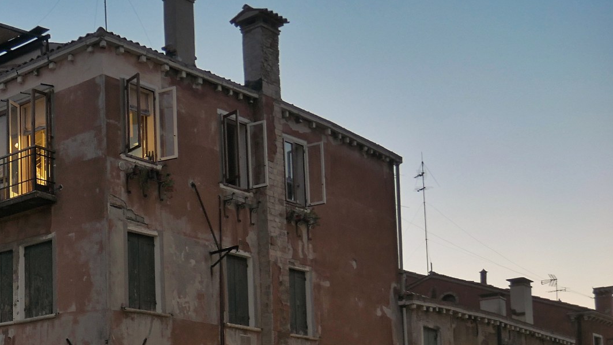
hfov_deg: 31.2
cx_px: -73
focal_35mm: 59
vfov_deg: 19.4
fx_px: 959
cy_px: 397
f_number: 3.5
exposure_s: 1/1.3
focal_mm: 12
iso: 200
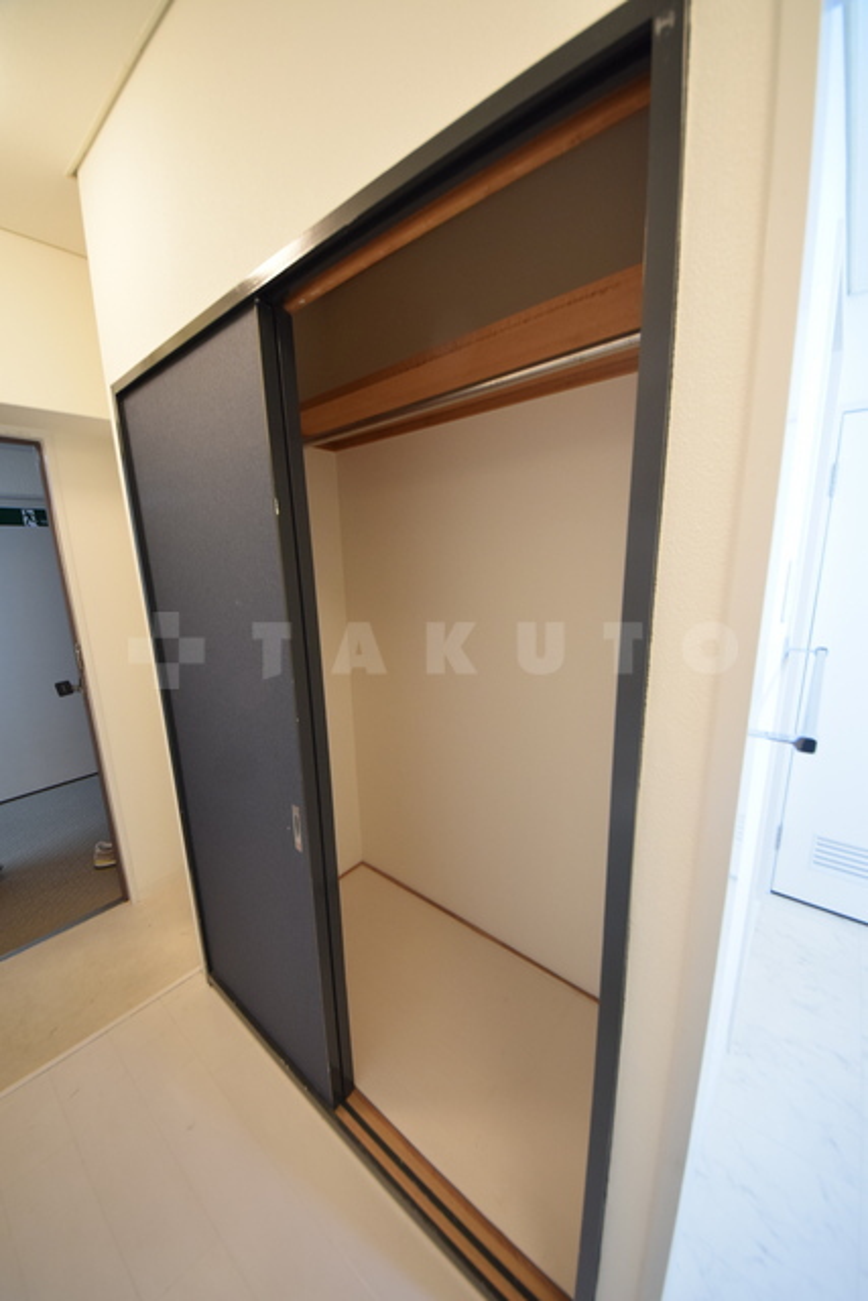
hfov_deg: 90.0
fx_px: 434
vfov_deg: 112.6
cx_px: 434
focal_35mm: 12
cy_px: 650
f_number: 4.5
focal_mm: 8
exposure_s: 1/15
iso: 800
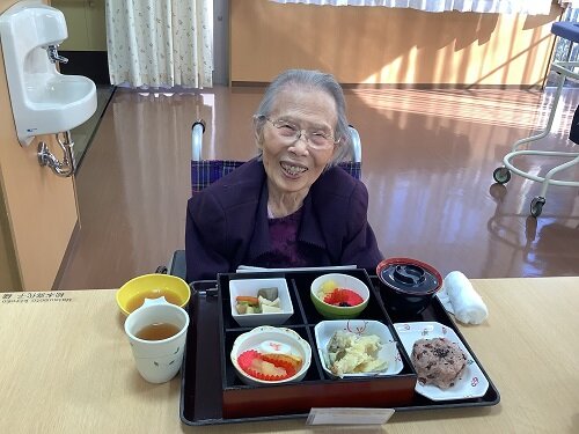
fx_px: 519
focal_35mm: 31
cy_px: 217
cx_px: 290
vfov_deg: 45.4
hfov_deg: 58.4
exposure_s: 1/60
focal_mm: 3.3
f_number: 2.4
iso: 80
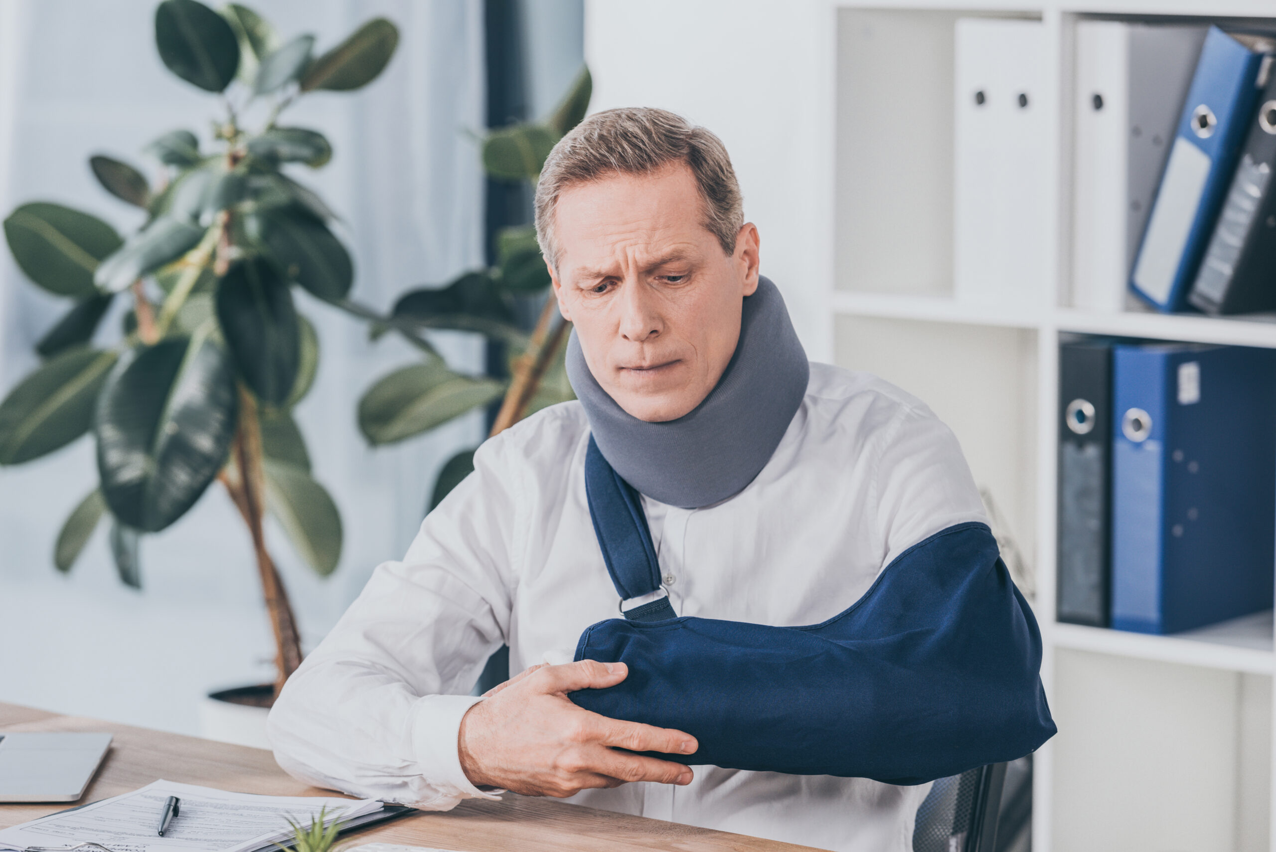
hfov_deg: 14.1
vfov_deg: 9.5
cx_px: 638
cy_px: 426
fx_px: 5141
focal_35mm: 145
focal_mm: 145
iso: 160
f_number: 4.5
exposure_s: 1/160
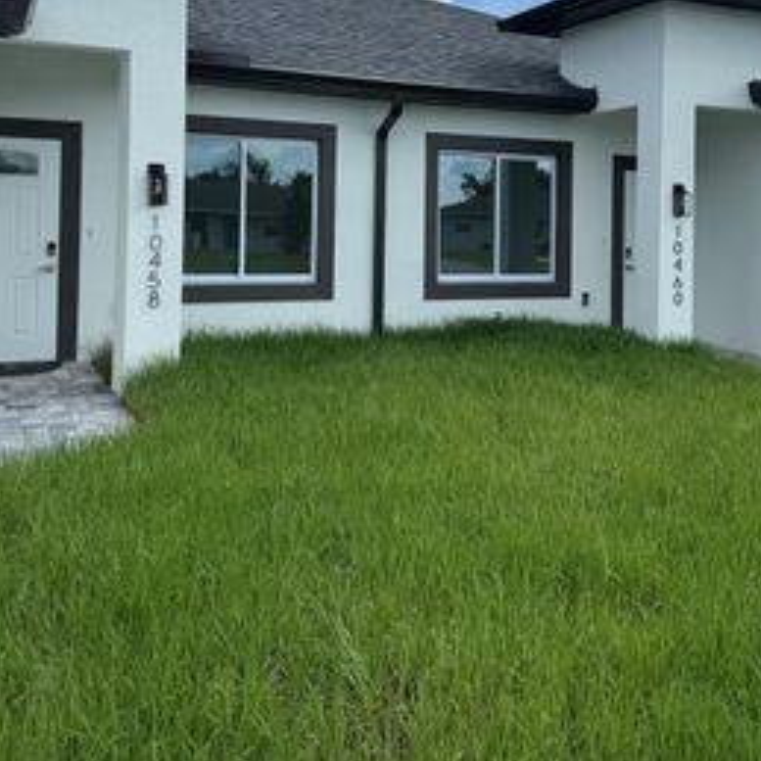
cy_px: 219
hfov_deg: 40.5
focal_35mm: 41
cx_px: 491
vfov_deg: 40.1
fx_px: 1020
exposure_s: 1/4310
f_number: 1.78
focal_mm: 6.76
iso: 80
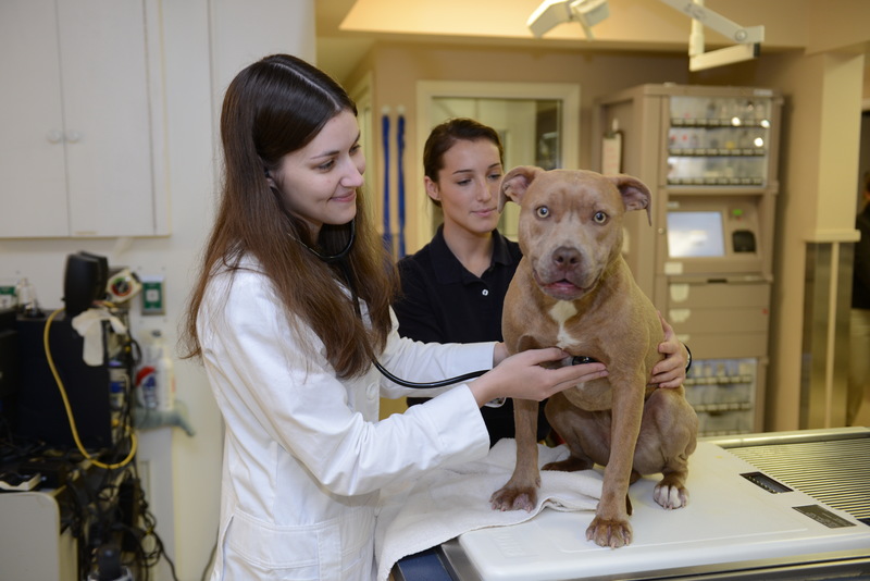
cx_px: 435
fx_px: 870
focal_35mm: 36
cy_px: 290
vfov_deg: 36.9
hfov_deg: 53.1
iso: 640
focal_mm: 36
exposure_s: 1/125
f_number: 3.2
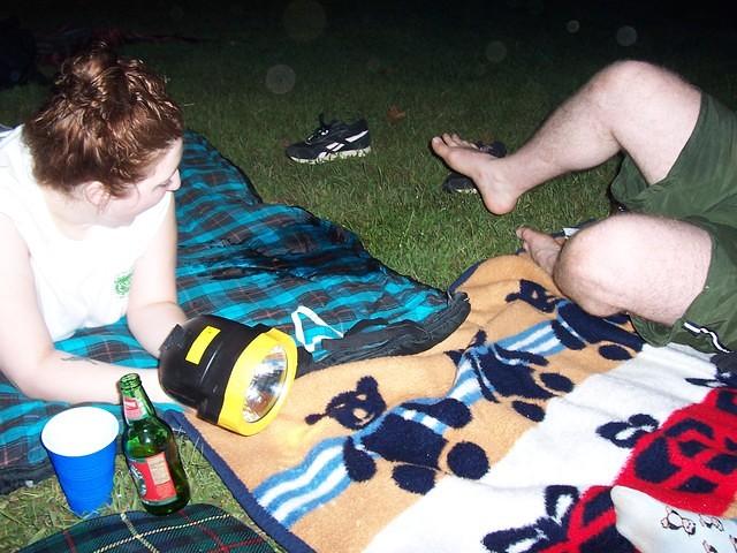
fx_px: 788
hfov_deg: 50.1
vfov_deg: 38.7
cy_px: 276
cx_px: 368
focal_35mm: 37
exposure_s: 1/60
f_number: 2.8
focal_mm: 5.6
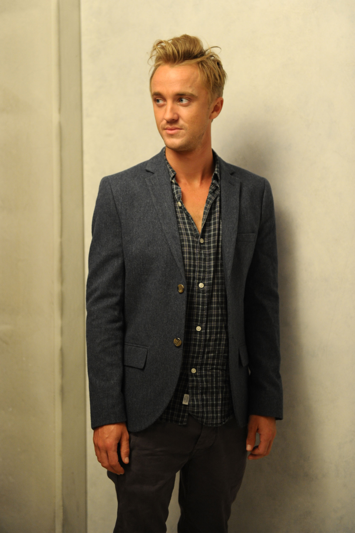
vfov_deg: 32.4
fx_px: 918
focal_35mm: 62
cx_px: 178
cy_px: 266
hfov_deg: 21.9
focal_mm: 62
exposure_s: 1/100
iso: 1600
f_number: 2.8
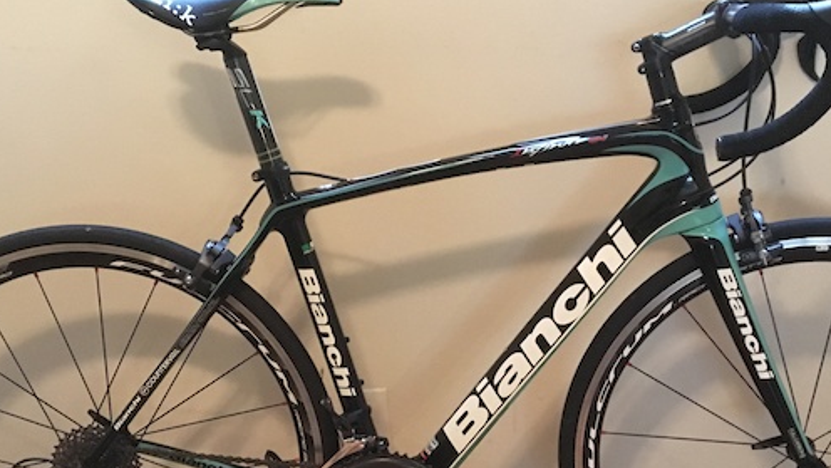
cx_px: 444
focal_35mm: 51
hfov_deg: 40.6
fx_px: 1124
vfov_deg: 23.3
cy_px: 335
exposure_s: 1/15
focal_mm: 4.15
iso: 320
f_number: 2.2
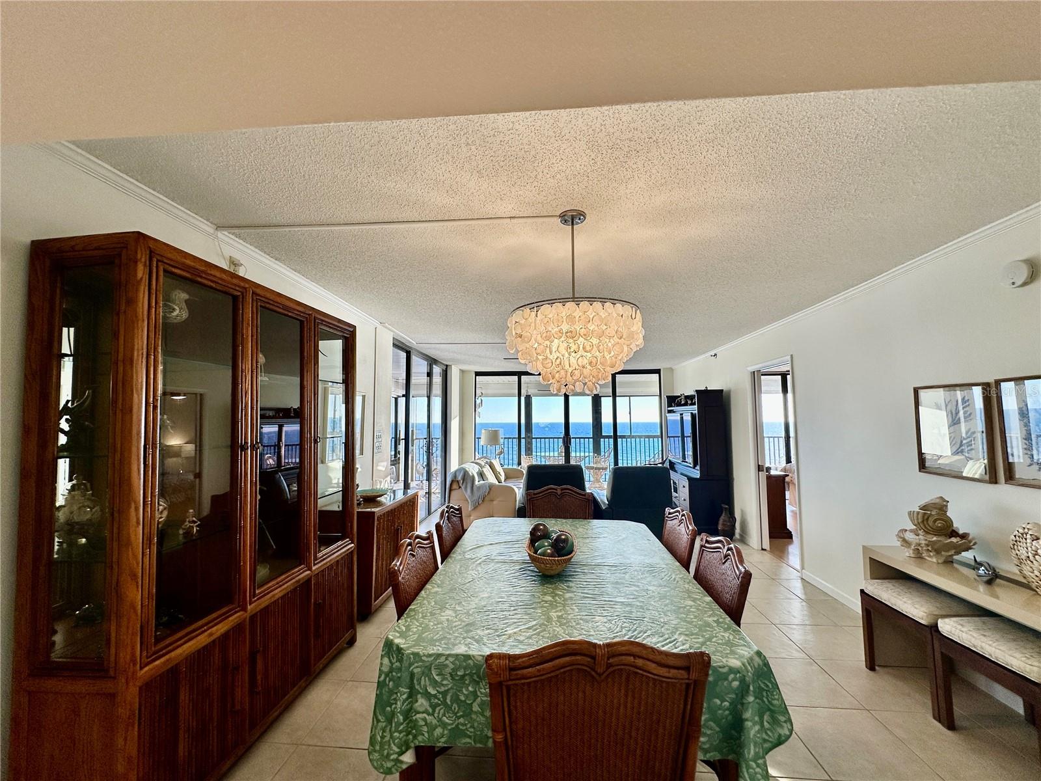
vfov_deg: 85.7
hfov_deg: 102.1
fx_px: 421
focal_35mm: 14
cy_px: 390
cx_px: 520
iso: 40
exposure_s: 1/130
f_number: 2.2
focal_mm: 2.22
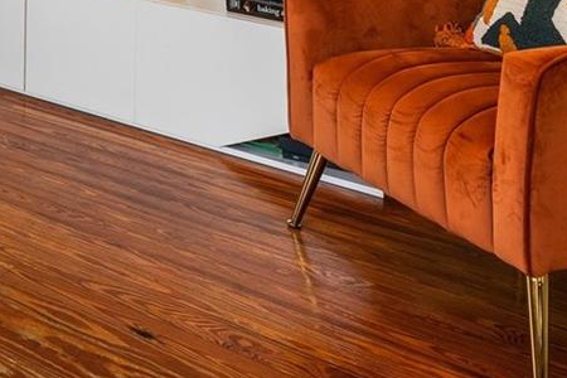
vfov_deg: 17.4
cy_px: -285
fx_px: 1025
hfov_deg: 26.4
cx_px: -163
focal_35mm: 65
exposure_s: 1/3
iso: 160
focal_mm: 12.2
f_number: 8
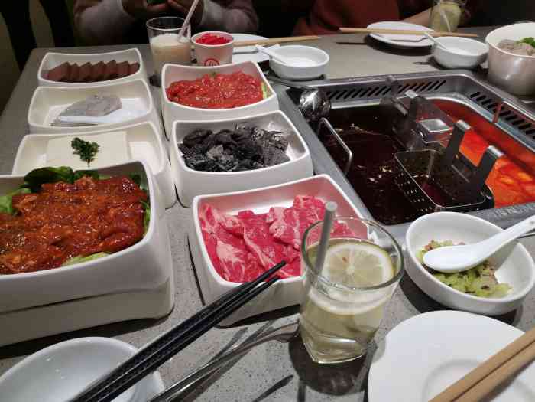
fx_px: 402
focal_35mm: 26
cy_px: 201
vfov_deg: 53.1
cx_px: 268
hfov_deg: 67.3
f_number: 1.8
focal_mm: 4.75
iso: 100
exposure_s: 1/100
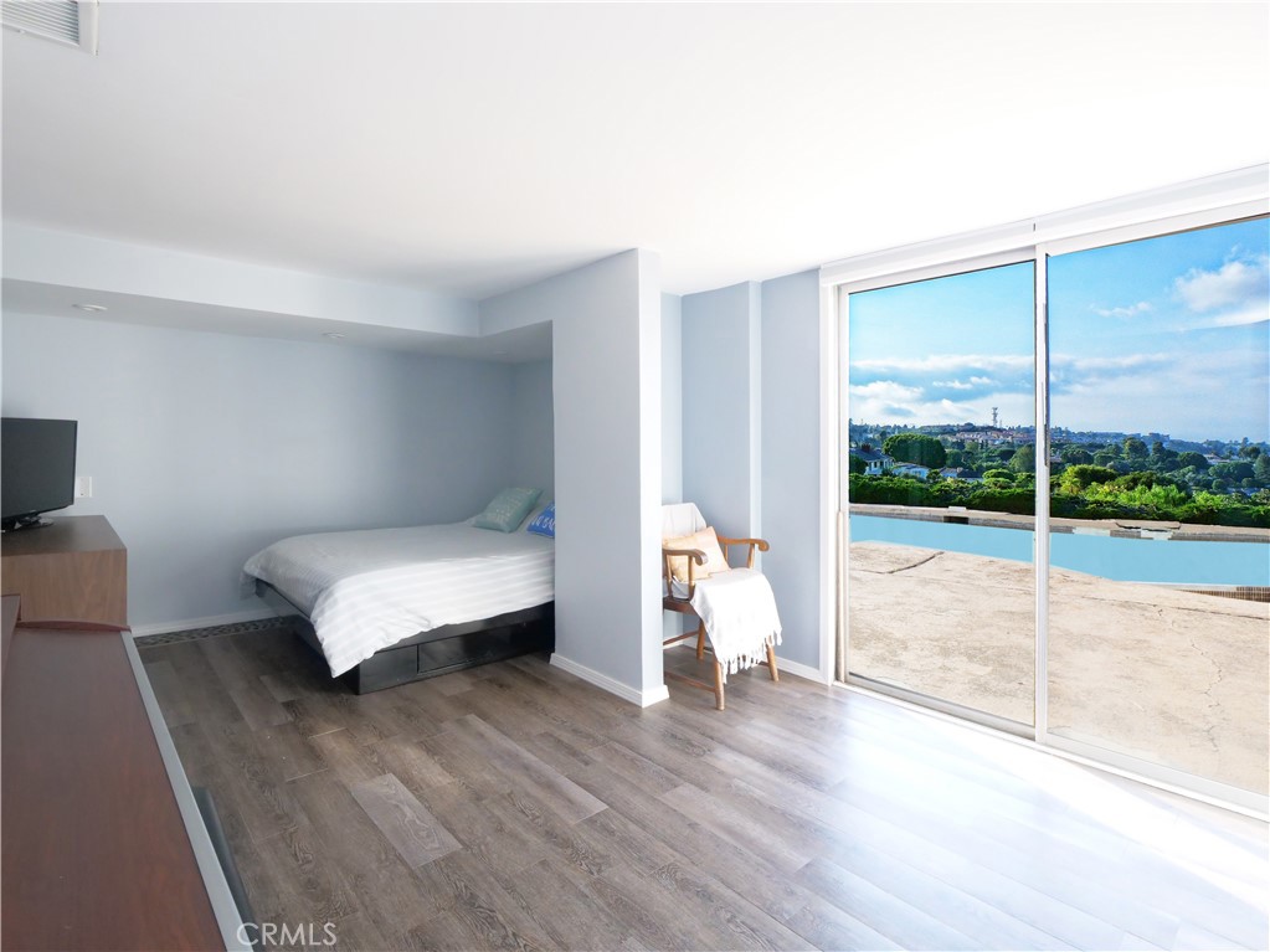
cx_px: 635
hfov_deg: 94.5
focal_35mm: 16
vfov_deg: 78.1
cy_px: 476
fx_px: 587
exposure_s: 1/125
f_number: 8
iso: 2500
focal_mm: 8
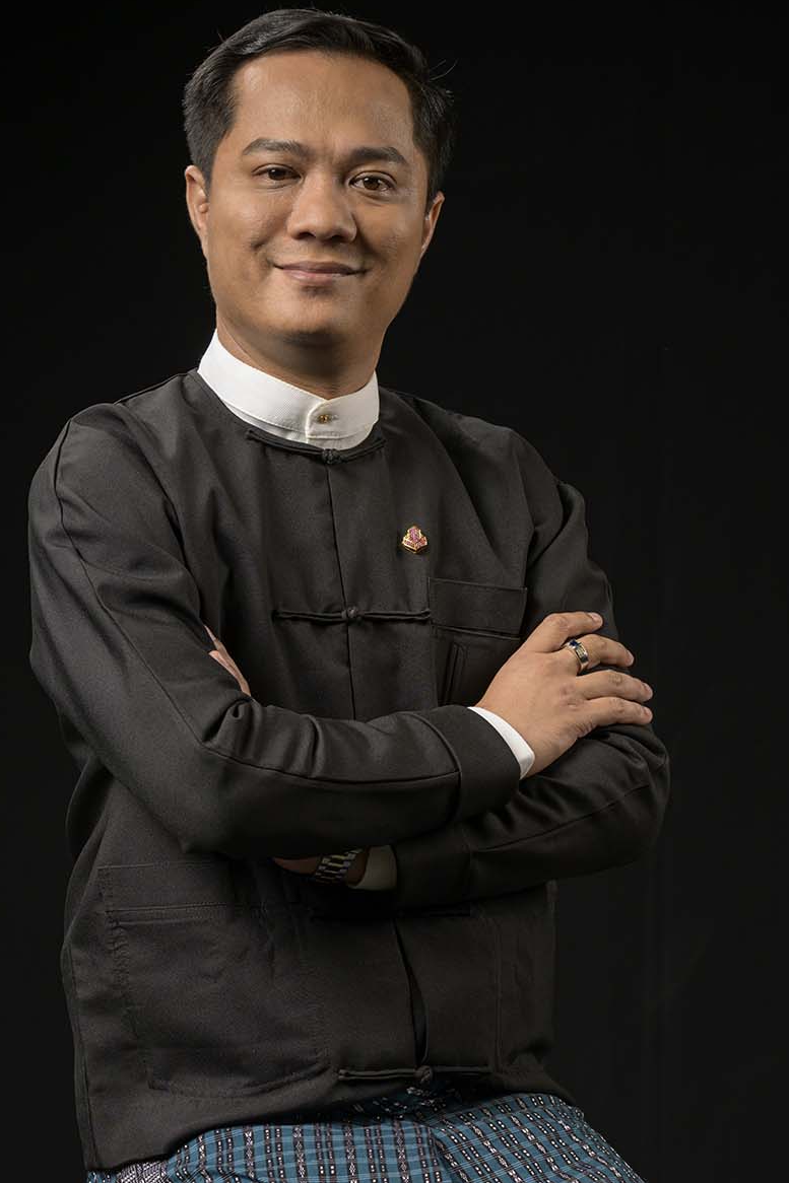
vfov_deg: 19.5
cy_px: 658
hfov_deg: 13.0
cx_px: 413
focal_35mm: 105
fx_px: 3453
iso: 320
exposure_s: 1/200
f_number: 7.1
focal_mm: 85
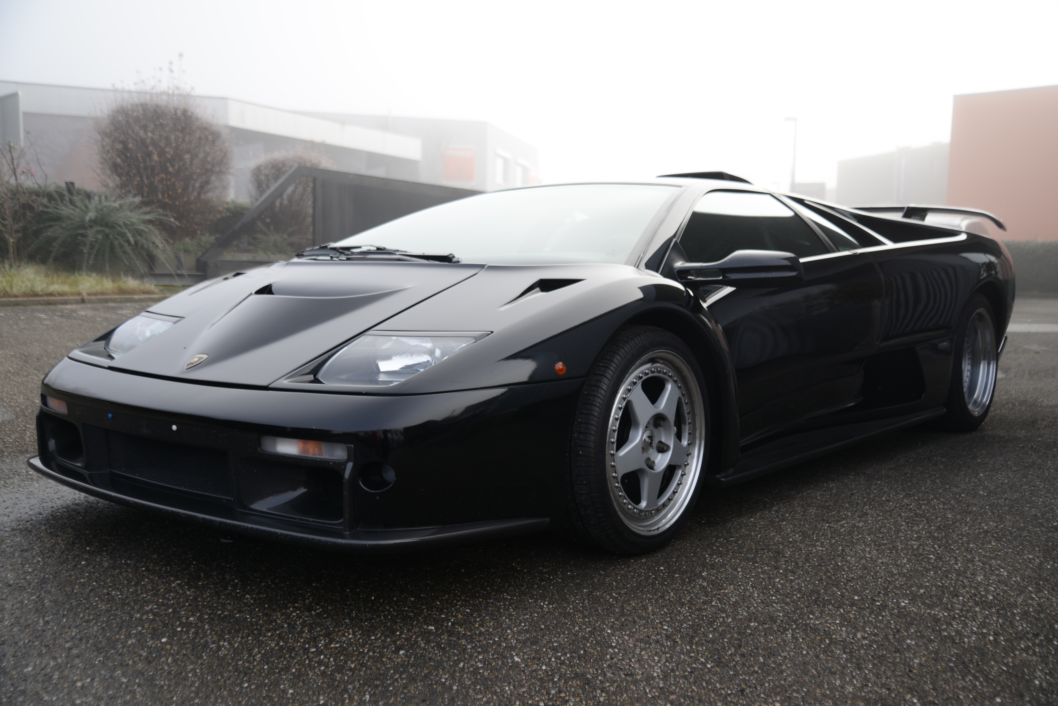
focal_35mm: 35
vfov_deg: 37.9
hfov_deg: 54.4
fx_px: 1029
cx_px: 529
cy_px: 353
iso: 200
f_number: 4.5
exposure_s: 1/400
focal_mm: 35
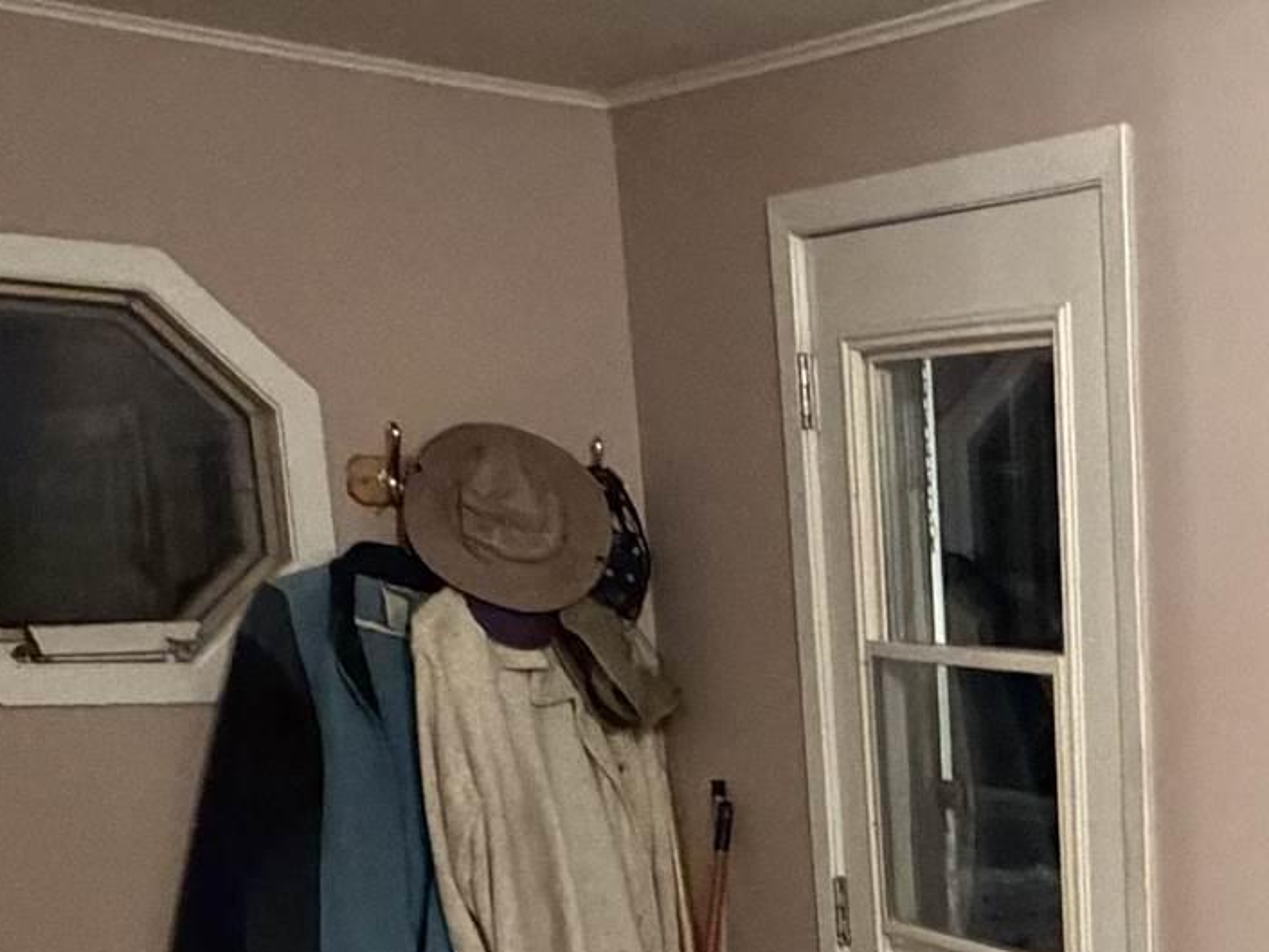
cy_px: 1152
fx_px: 2237
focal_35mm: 61
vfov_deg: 22.1
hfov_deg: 27.4
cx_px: 1571
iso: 1000
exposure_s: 1/60
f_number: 2.2
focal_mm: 2.22
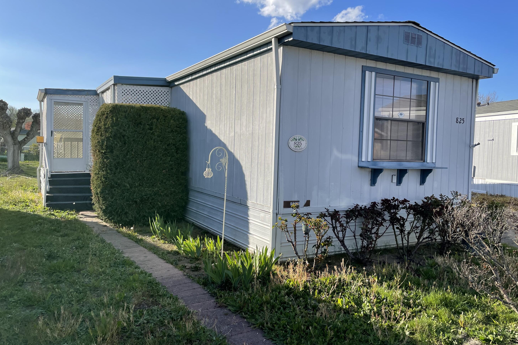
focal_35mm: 28
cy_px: 166
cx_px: 267
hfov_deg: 65.5
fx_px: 403
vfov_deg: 46.4
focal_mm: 4.2
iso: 32
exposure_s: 1/2304
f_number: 1.6
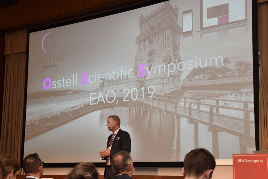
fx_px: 458
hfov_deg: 32.6
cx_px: 128
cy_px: 101
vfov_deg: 22.0
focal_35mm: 62
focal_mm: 35
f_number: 4.5
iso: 1400
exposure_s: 1/60
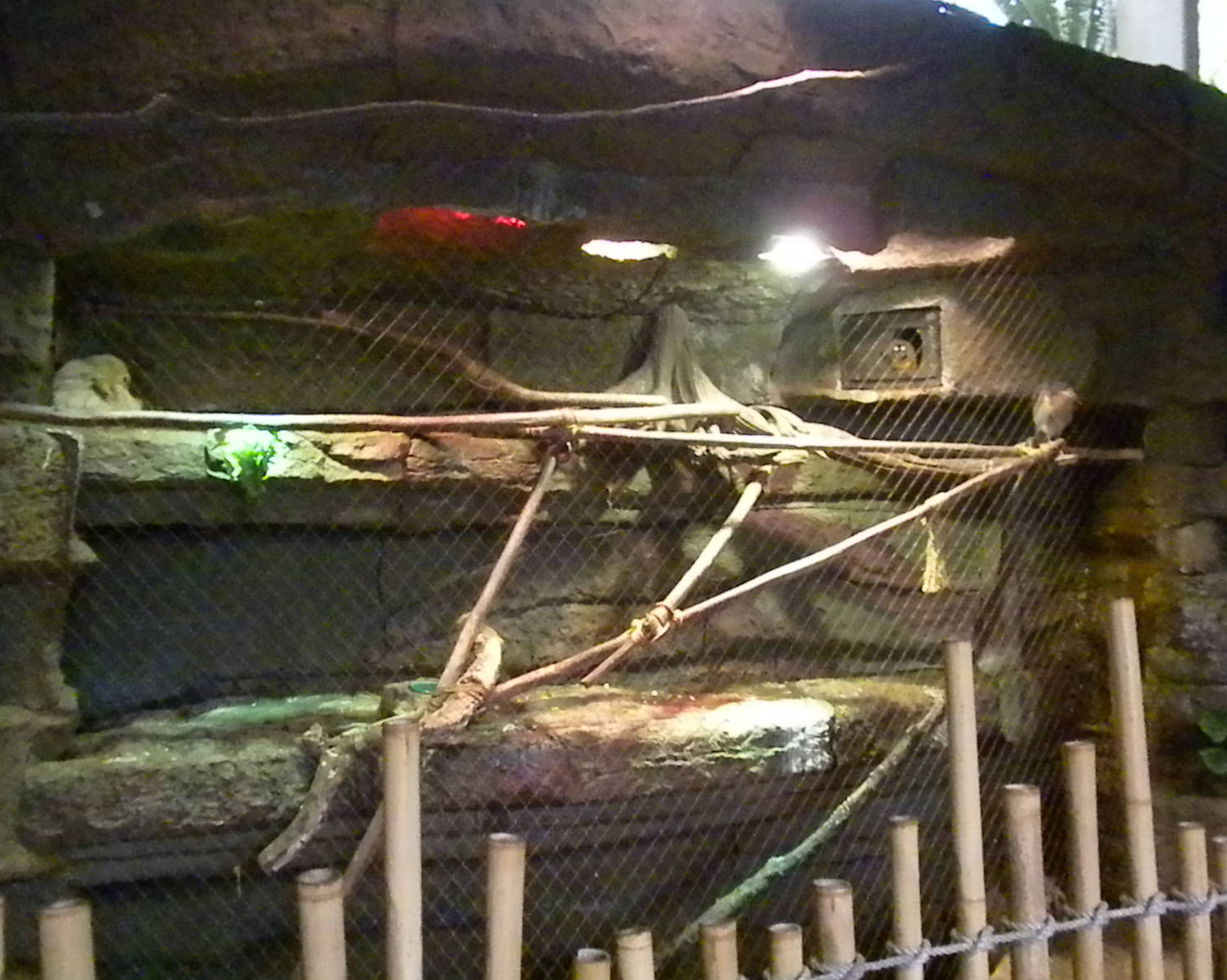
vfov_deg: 38.2
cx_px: 588
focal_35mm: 39
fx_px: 1416
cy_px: 489
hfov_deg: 46.8
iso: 3200
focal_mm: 6.6
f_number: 3.5
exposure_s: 1/28.1
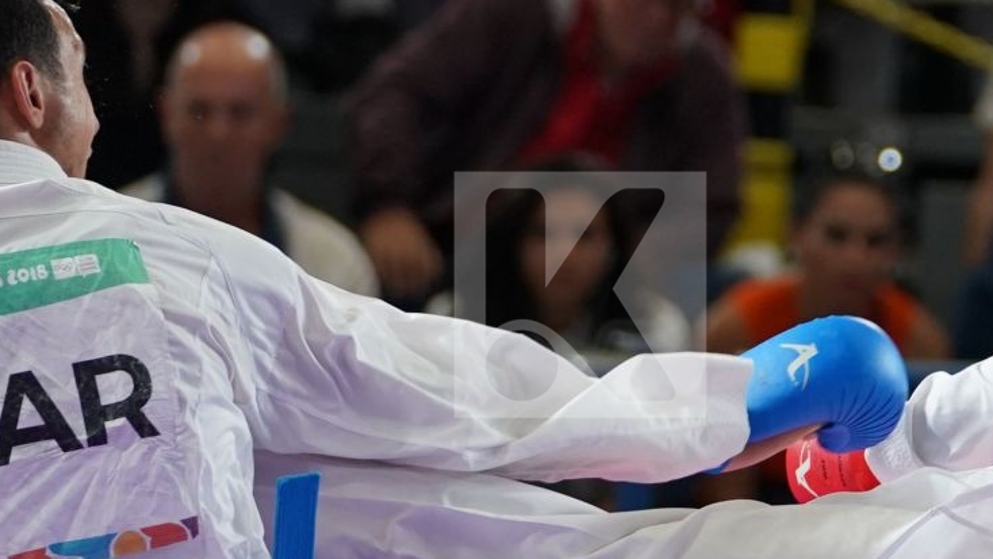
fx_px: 14878
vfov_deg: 2.2
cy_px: 295
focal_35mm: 565
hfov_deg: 3.8
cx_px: 1039
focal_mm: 147
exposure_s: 1/1000
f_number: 2.8
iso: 1250
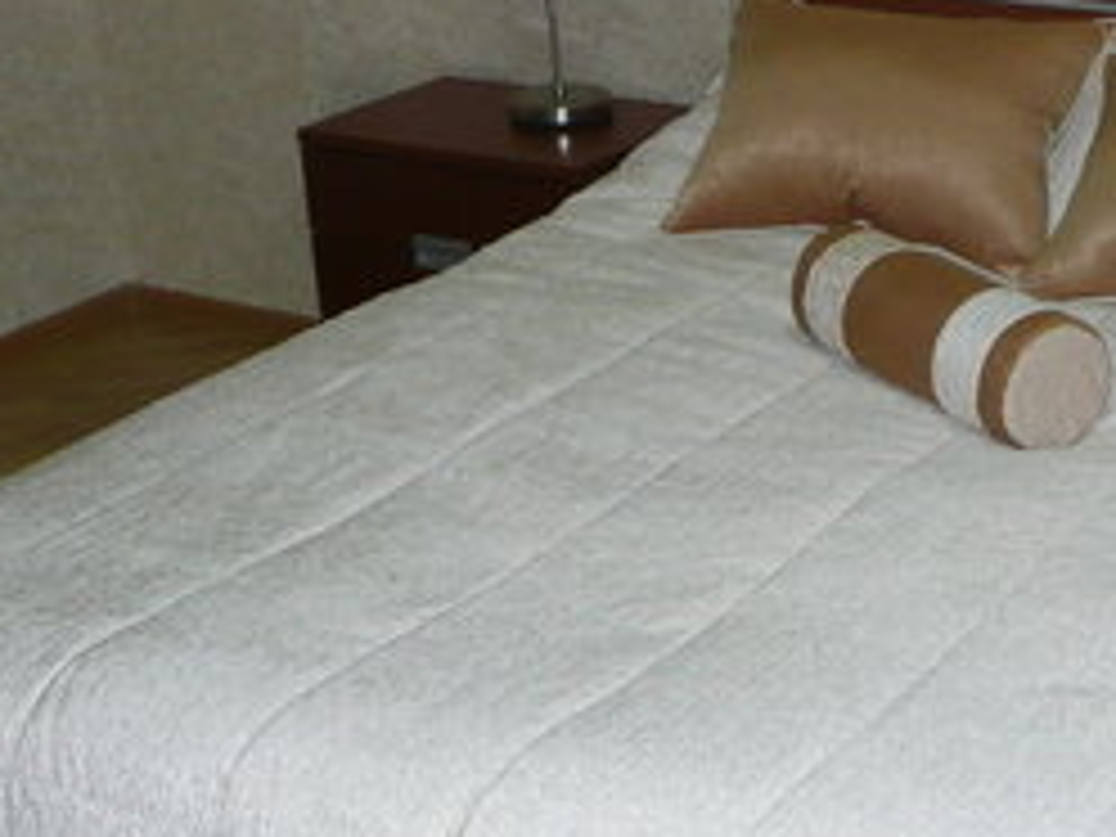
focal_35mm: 70
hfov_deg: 27.0
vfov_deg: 21.0
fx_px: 2257
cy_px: 344
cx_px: 963
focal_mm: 4.6
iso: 200
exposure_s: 1/30
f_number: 3.3
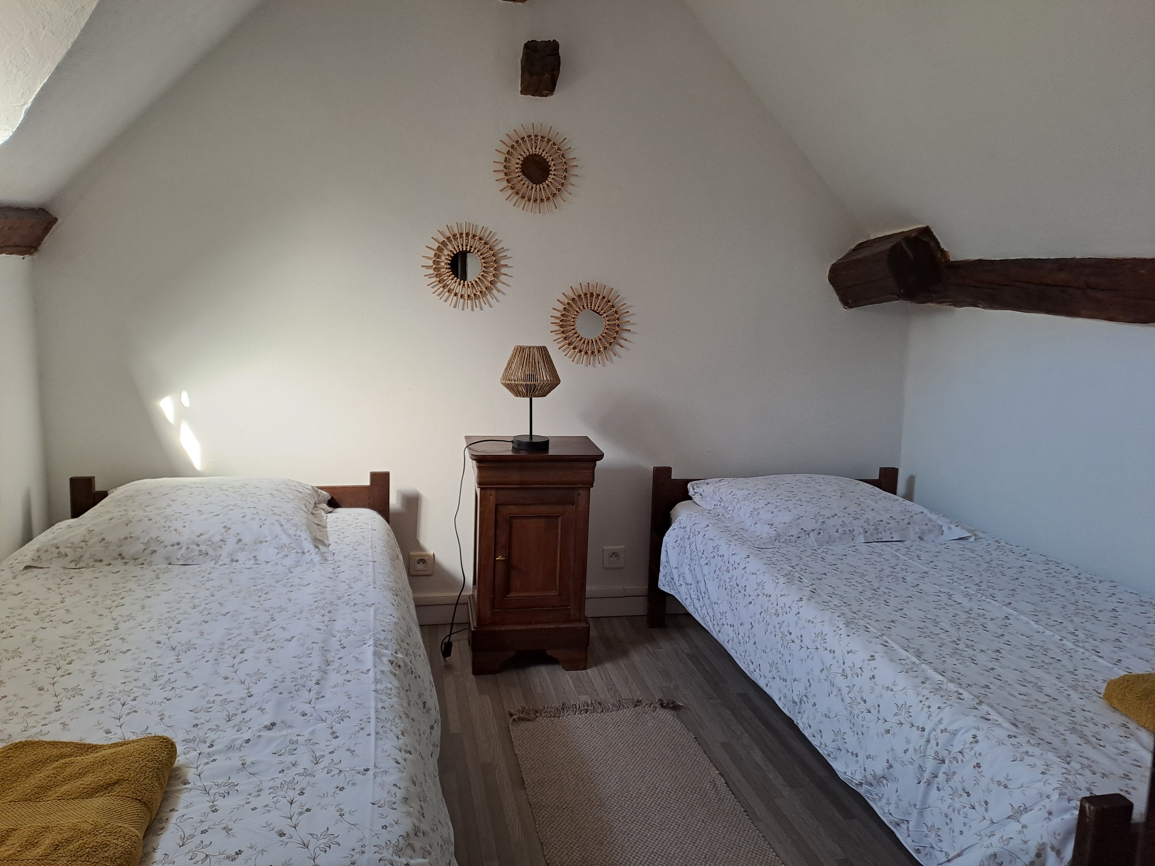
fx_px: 834
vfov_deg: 54.9
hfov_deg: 69.4
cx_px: 578
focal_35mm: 25
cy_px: 433
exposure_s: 1/50
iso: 125
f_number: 1.8
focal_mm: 4.65
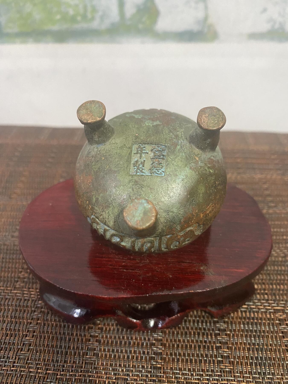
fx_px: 288
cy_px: 192
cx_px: 144
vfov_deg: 67.3
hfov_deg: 53.1
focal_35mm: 26
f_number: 1.8
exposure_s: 1/50
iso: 320
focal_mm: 4.25
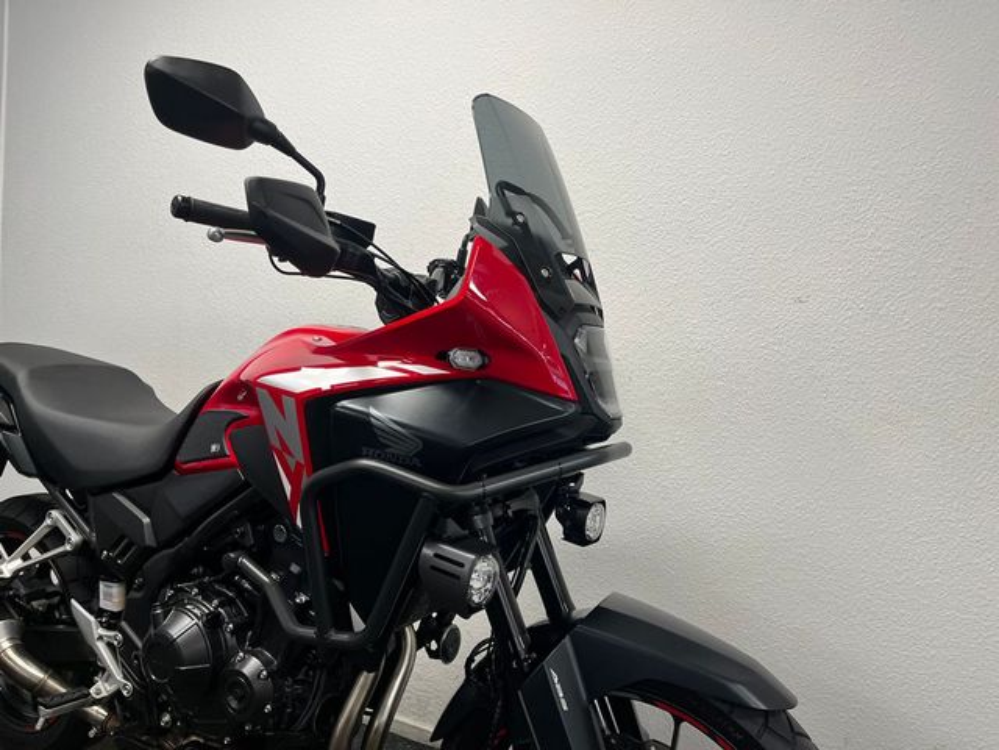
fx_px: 750
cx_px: 500
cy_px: 375
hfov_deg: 67.3
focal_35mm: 26
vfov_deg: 53.1
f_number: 1.6
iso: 125
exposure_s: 1/100
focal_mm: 5.1
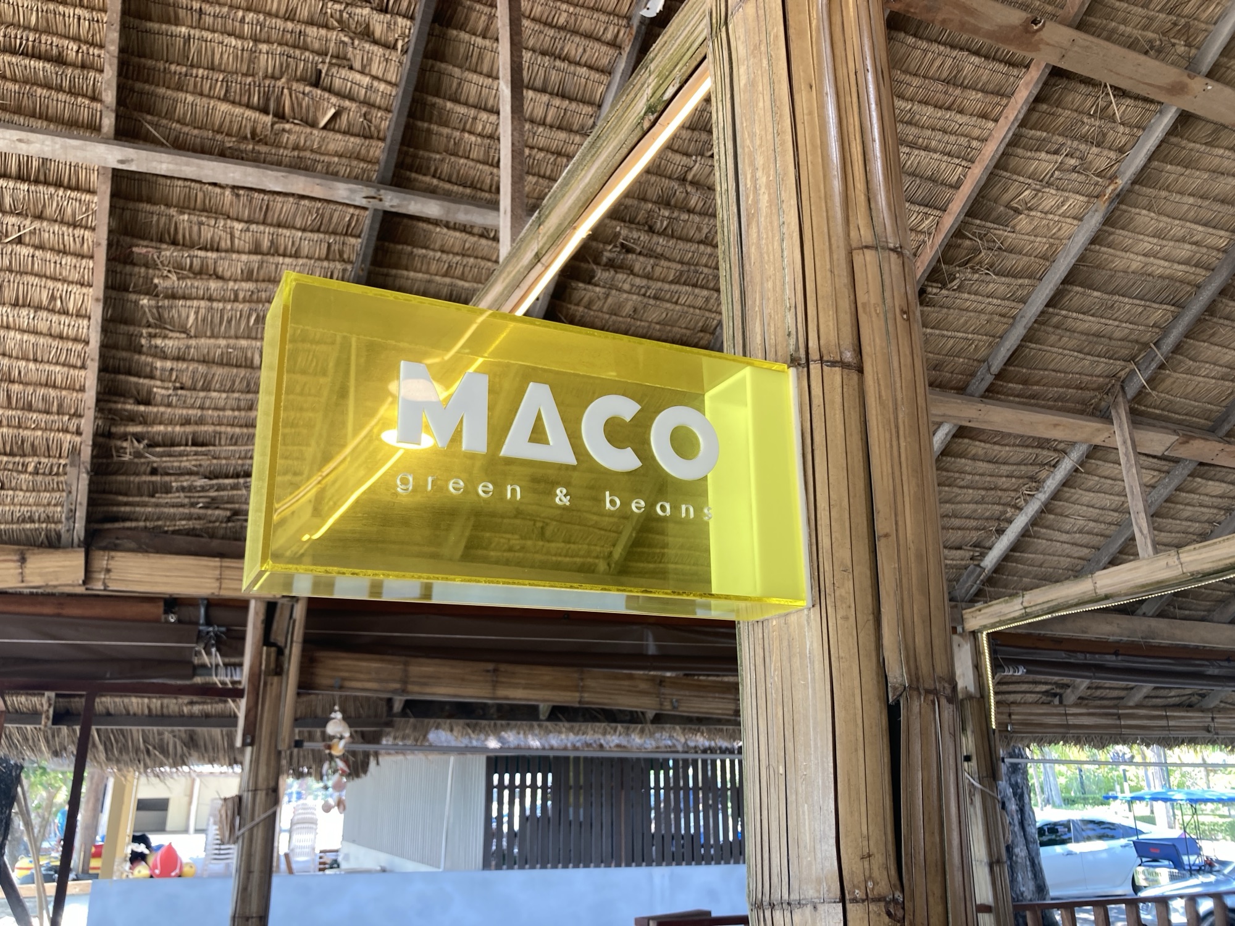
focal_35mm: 28
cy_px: 463
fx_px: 999
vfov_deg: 49.7
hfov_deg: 63.4
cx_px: 618
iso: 32
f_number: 1.8
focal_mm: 3.99
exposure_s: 1/100
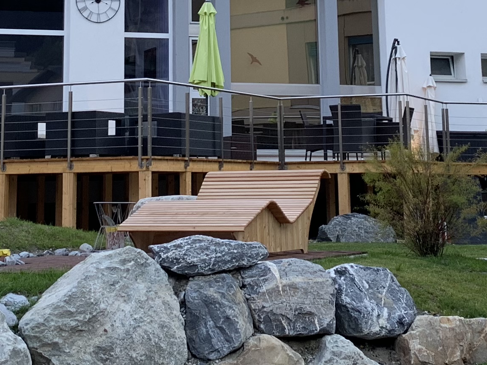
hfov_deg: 21.5
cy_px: -65
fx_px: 1280
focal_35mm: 91
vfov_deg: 15.7
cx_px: 184
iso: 32
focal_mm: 4.25
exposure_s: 1/121
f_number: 1.8
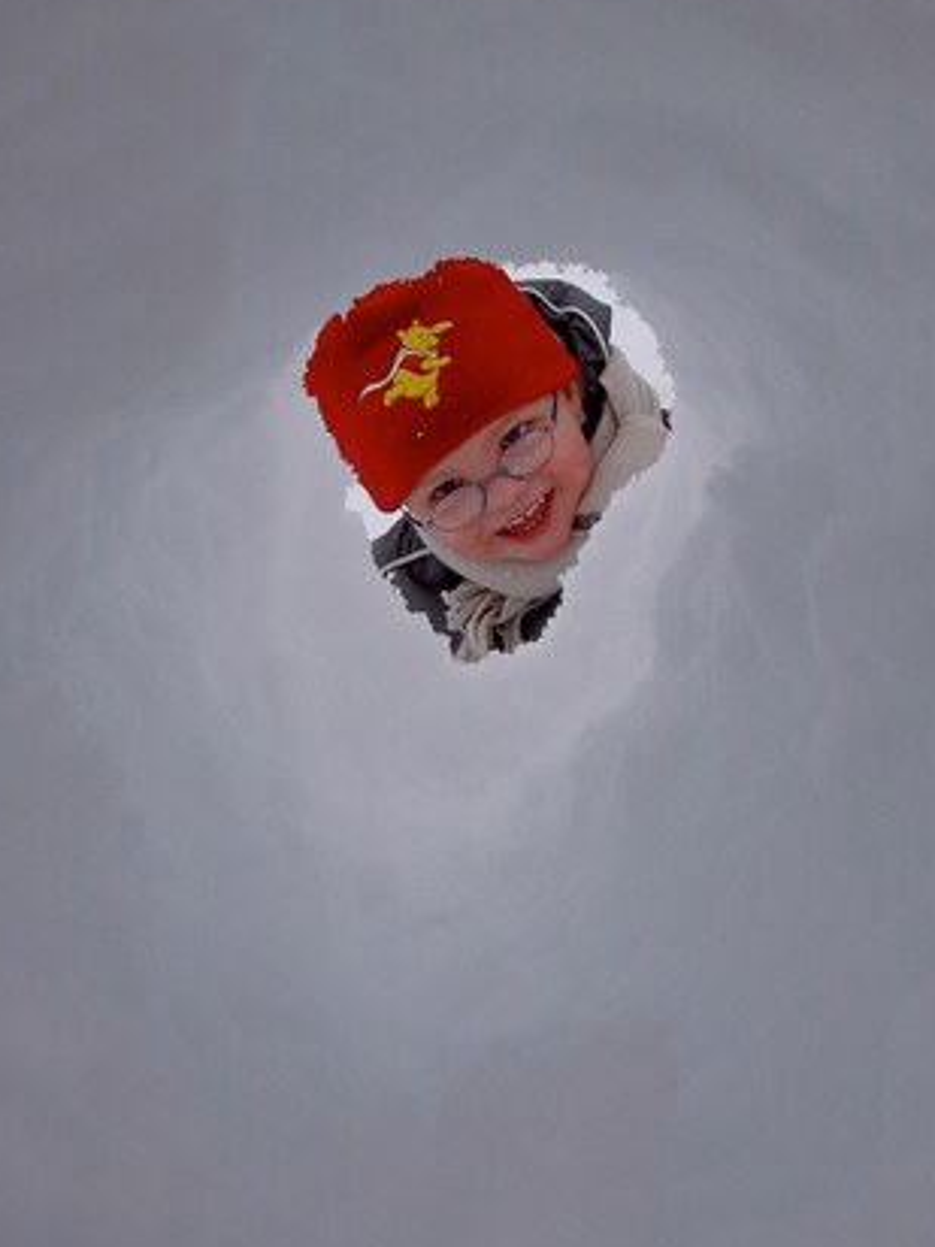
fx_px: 2089
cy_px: 592
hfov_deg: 25.2
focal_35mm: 58
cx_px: 478
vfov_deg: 33.2
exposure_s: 1/1250
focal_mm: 8
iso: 100
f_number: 4.7
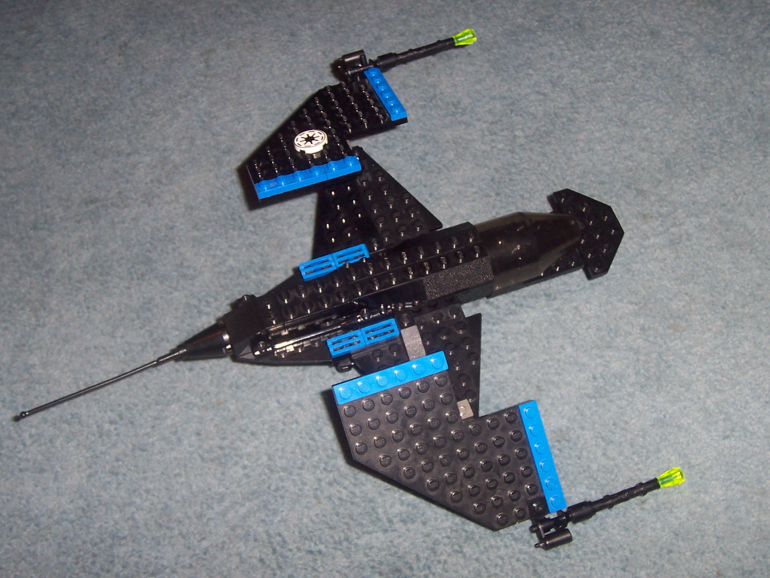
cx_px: 385
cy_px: 289
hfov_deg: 38.9
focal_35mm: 49
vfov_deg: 29.7
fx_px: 1090
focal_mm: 7.8
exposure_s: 1/45
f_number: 3
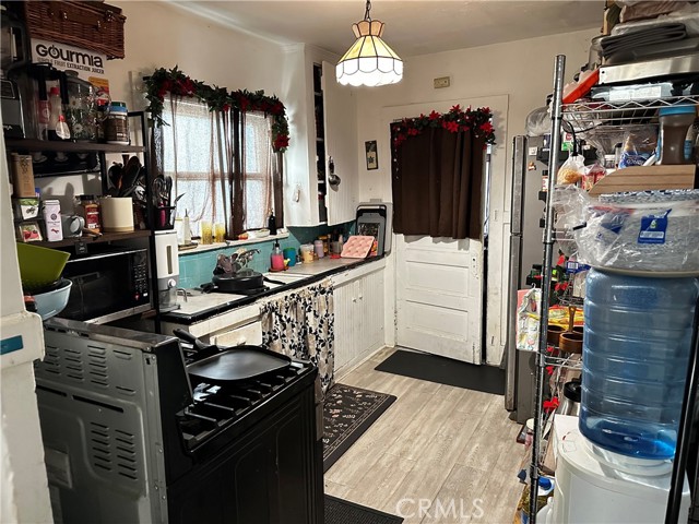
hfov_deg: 71.6
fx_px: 485
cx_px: 350
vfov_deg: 56.8
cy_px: 262
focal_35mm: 24
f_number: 1.78
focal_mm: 6.86
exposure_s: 1/40
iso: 1000
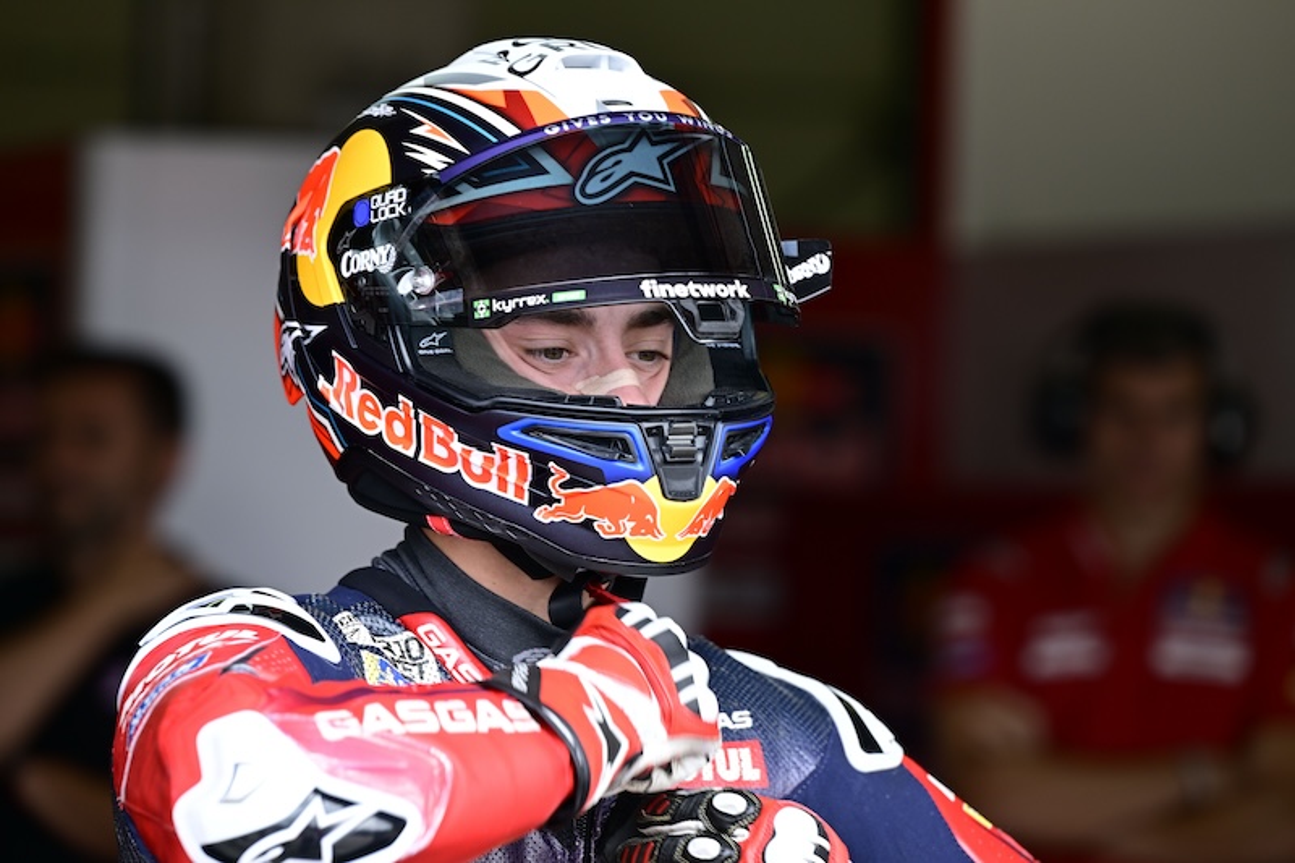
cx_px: 648
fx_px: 7192
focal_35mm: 200
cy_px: 432
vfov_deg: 6.9
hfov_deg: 10.3
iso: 320
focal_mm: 200
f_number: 4.5
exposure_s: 1/250
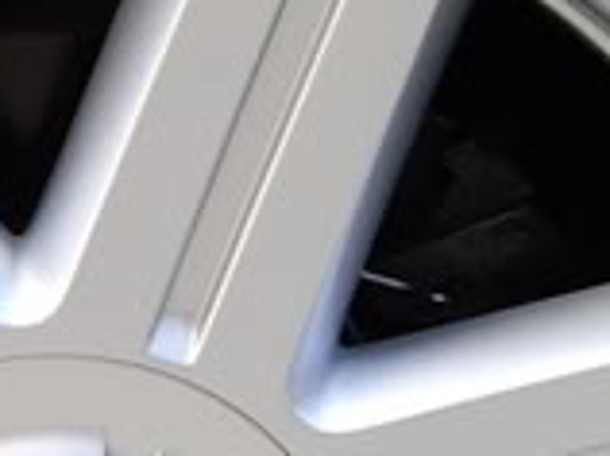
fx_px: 3396
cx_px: 197
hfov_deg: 10.3
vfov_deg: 7.7
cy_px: 410
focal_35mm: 193
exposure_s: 1/100
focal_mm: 6.2
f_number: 2.7
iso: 100
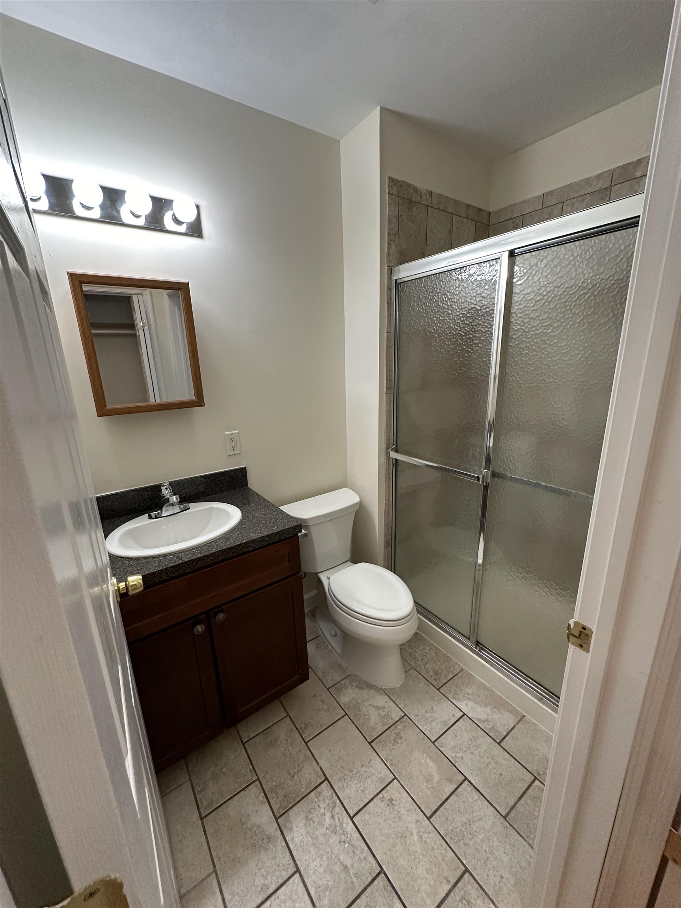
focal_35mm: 14
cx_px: 340
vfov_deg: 102.1
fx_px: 367
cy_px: 454
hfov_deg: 85.7
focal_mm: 2.22
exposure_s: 1/120
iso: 250
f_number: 2.2
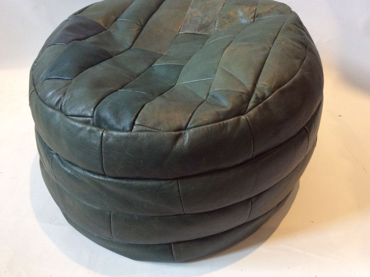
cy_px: 138
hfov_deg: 56.9
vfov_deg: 44.1
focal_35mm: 32
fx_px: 342
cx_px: 185
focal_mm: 3.3
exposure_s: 1/25
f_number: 2.4
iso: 160
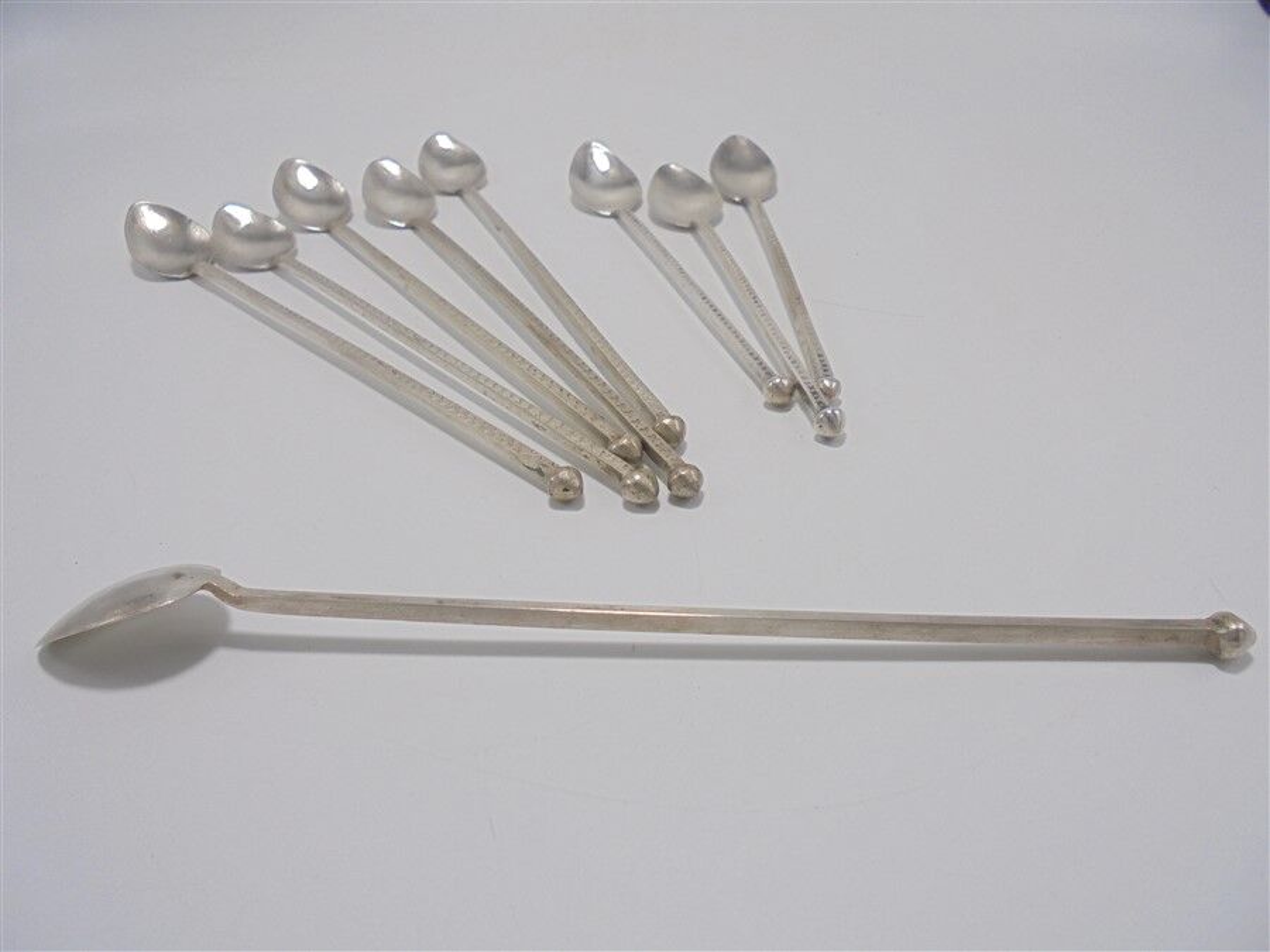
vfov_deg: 53.1
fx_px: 954
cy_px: 476
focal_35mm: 26
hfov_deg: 67.3
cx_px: 635
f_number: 3.5
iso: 100
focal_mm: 4.6
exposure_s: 1/100
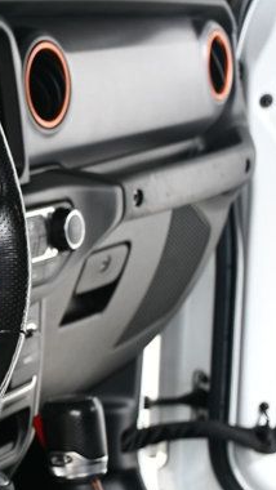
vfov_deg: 18.9
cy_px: 294
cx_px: -246
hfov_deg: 10.1
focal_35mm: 113
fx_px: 1469
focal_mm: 27
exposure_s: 1/160
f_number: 4
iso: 100
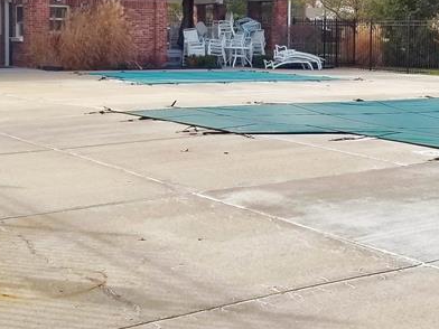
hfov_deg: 28.4
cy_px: 62
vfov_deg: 21.3
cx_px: 287
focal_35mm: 68
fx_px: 862
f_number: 1.7
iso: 50
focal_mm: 4.3
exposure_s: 1/1000
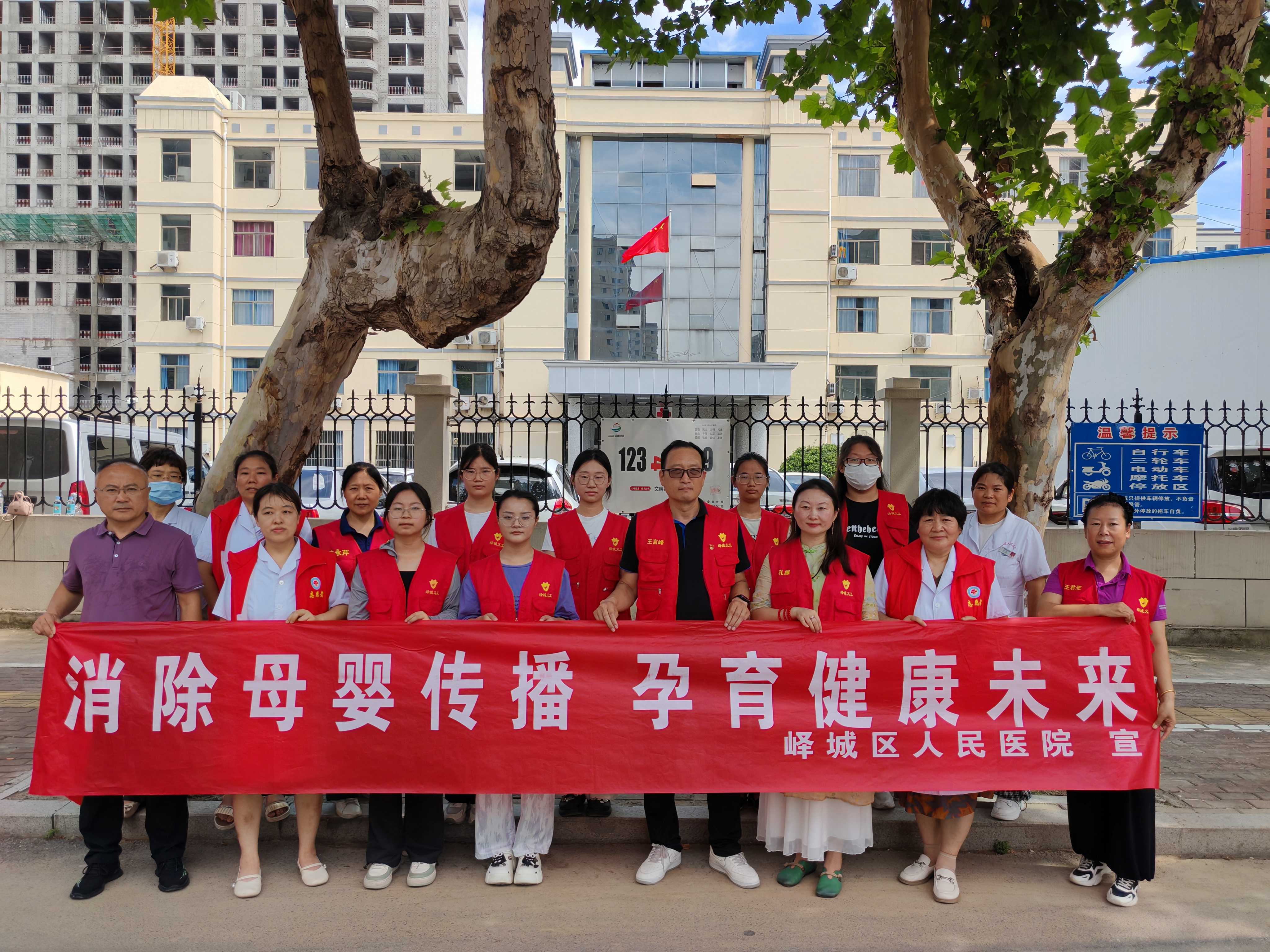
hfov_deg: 65.3
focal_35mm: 27
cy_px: 476
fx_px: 991
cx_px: 635
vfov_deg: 51.4
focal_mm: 5.52
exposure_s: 1/1100
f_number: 1.95
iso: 50
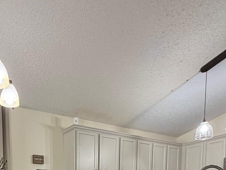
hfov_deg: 46.4
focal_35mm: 38
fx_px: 248
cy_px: 225
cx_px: 45
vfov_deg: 29.6
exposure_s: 1/60
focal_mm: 2.22
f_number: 2.2
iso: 250
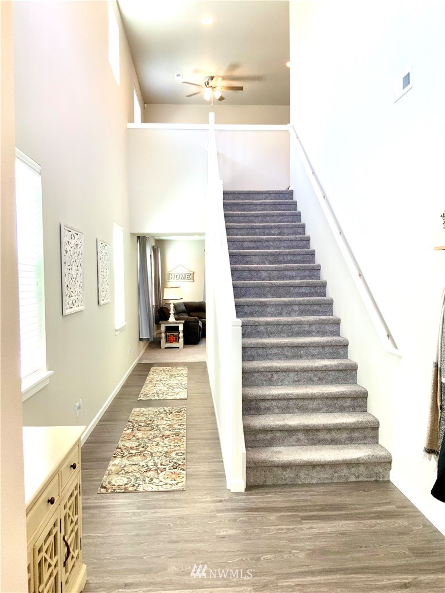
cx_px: 222
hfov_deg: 48.2
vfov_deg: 61.7
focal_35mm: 29
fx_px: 497
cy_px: 296
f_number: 1.8
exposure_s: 1/60
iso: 40
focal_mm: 3
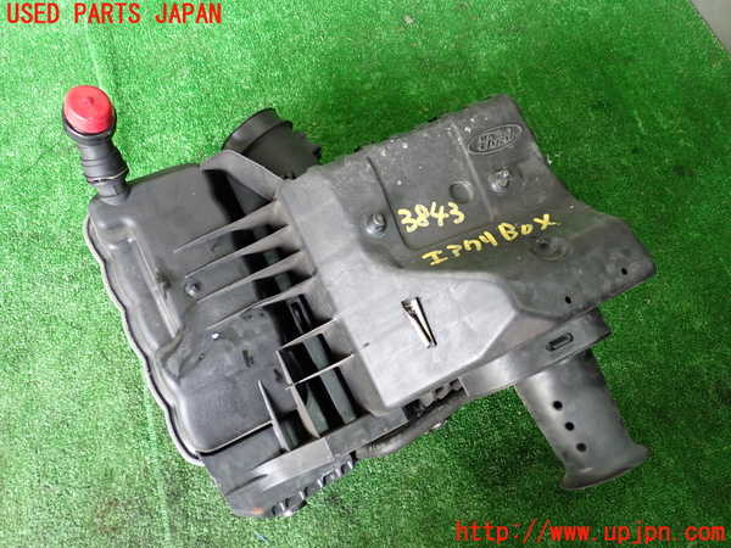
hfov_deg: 60.0
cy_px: 274
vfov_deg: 46.8
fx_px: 634
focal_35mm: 30
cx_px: 366
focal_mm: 5.4
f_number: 2.3
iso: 320
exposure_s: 1/40
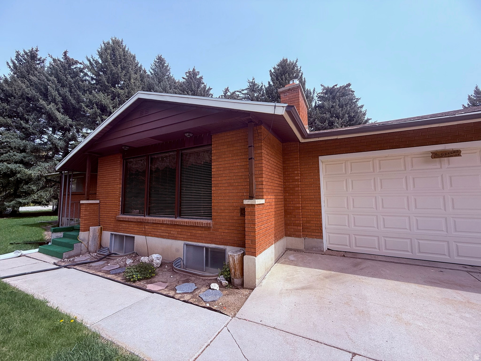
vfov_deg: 85.7
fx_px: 195
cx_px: 240
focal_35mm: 14
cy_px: 180
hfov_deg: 102.1
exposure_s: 1/421
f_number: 2.2
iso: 50
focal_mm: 2.22
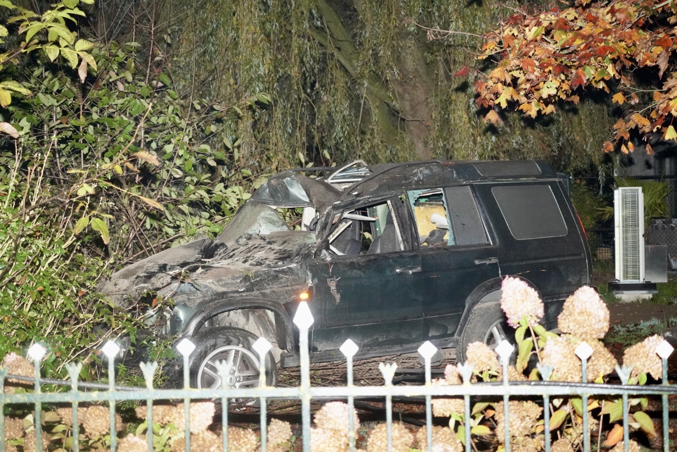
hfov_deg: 28.8
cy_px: 226
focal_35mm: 70
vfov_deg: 19.5
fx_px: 1317
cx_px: 338
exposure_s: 1/60
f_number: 4.5
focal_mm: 70
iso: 12800
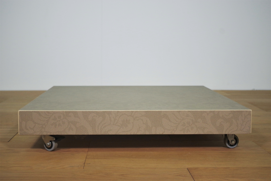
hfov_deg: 35.1
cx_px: 136
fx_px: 429
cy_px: 90
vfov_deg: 23.8
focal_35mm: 57
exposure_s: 1/80
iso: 800
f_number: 4.5
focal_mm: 37.5
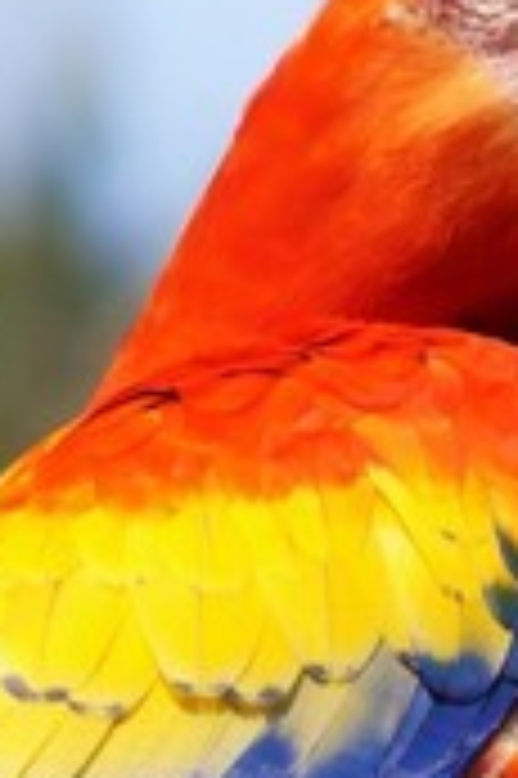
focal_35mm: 1691
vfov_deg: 1.2
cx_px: -155
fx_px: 36568
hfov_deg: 0.8
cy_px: 1482
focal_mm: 200
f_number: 5.6
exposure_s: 1/320
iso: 125
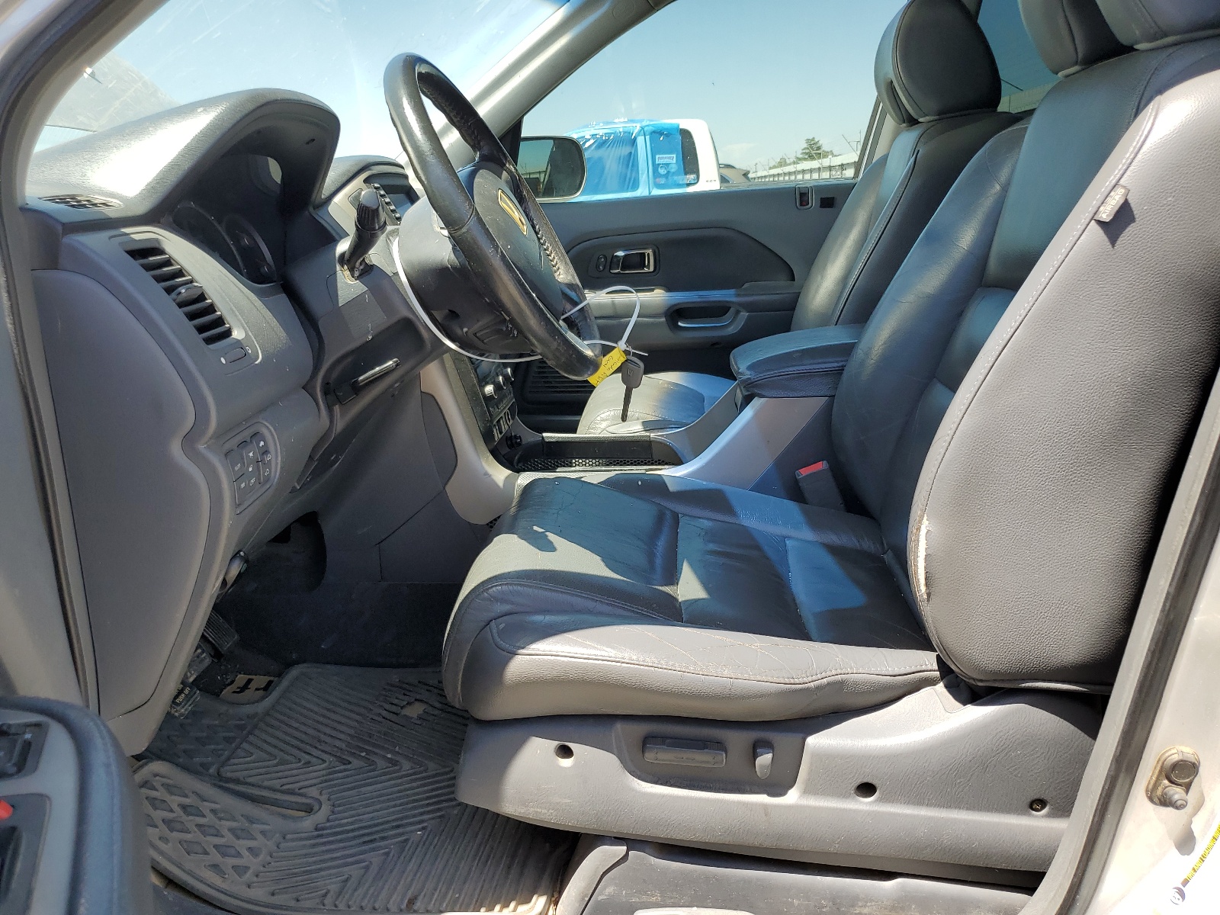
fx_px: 916
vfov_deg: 53.1
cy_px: 458
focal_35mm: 26
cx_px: 610
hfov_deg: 67.3
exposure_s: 1/769
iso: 50
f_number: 1.5
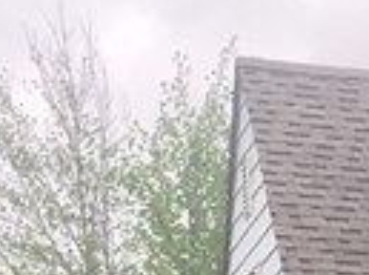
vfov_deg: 6.0
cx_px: 924
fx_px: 2456
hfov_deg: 7.9
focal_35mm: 231
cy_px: 811
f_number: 2.2
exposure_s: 1/363
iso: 32
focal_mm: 4.15
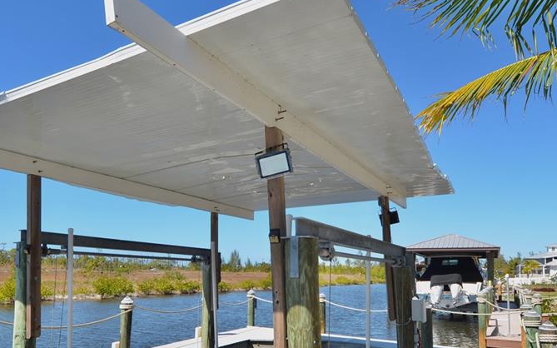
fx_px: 850
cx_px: 206
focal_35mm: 56
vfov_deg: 23.0
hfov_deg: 36.1
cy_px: 244
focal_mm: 24
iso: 100
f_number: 8
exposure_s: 1/250
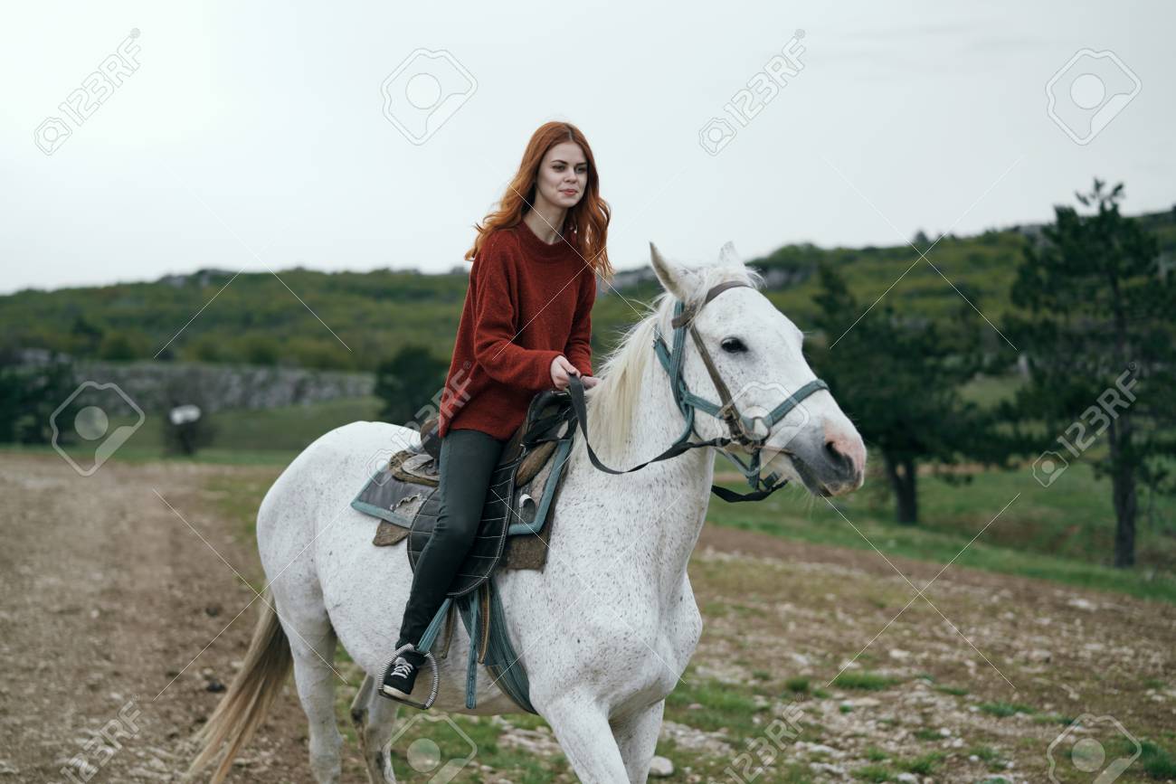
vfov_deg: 27.0
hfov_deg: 39.6
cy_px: 392
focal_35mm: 50
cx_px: 588
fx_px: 1633
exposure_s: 1/250
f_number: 1.7
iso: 50
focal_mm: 50
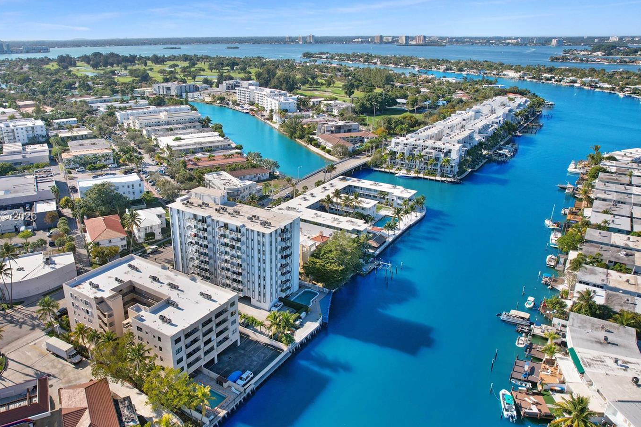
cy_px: 217
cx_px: 268
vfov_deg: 49.5
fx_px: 463
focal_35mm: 26
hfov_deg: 68.9
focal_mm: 8.38
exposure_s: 1/500
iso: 100
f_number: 2.8
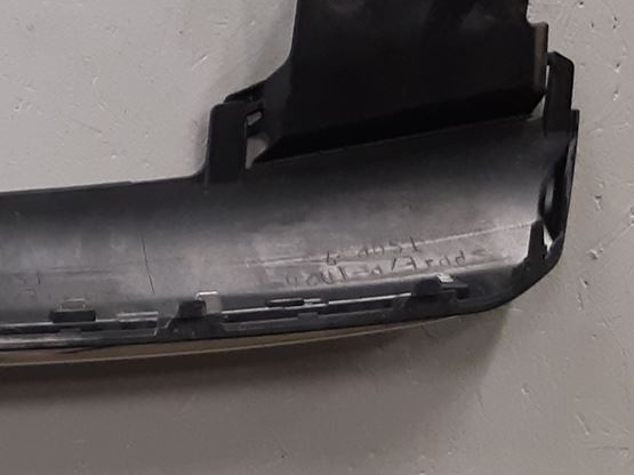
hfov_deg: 17.3
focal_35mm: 96
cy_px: 175
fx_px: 1758
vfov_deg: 15.4
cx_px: -457
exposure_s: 1/50
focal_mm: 3.93
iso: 160
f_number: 1.7
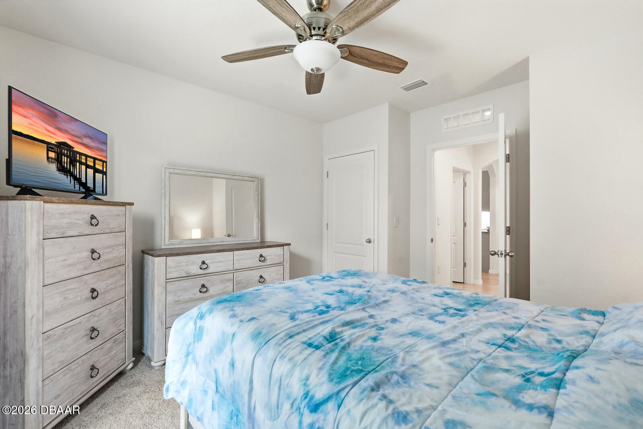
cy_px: 214
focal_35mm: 16
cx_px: 322
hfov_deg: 95.0
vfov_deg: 72.1
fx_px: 295
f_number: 8
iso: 2500
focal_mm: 16.5
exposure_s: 1/1600
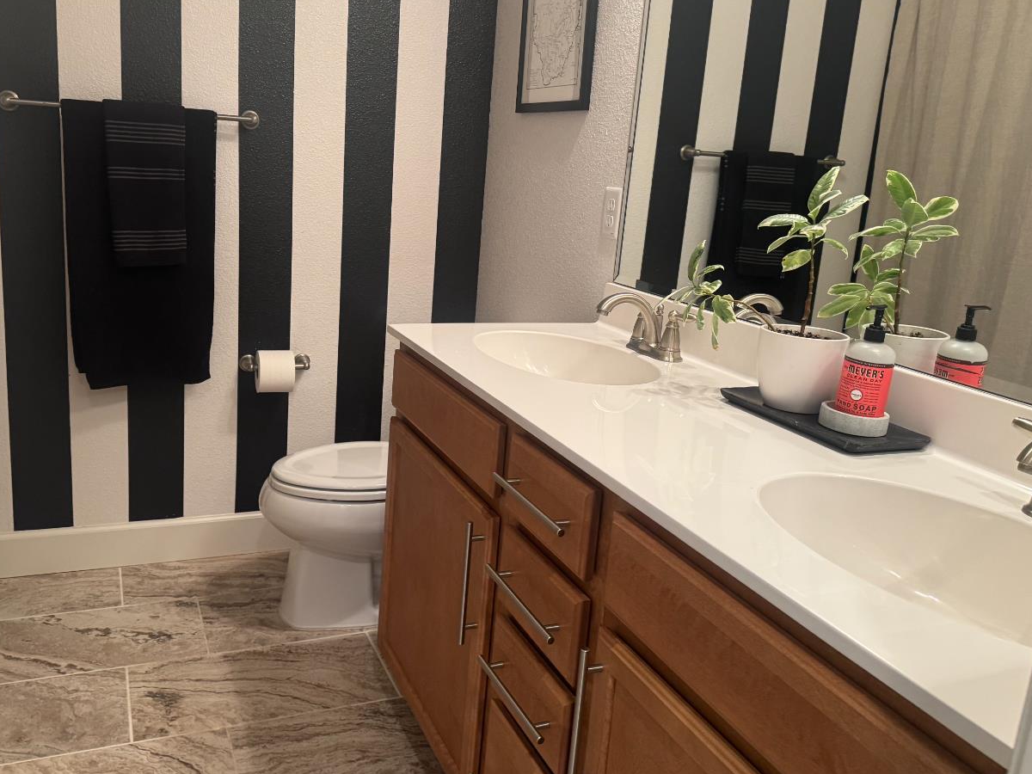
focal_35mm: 30
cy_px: 352
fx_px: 894
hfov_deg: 59.8
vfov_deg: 46.7
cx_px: 459
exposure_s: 1/60
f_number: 1.78
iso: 320
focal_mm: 6.76
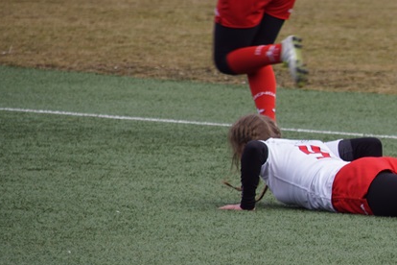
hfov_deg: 3.6
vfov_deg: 2.4
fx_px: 6396
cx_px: 439
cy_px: 136
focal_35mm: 580
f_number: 6.3
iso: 125
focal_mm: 160
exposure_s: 1/250
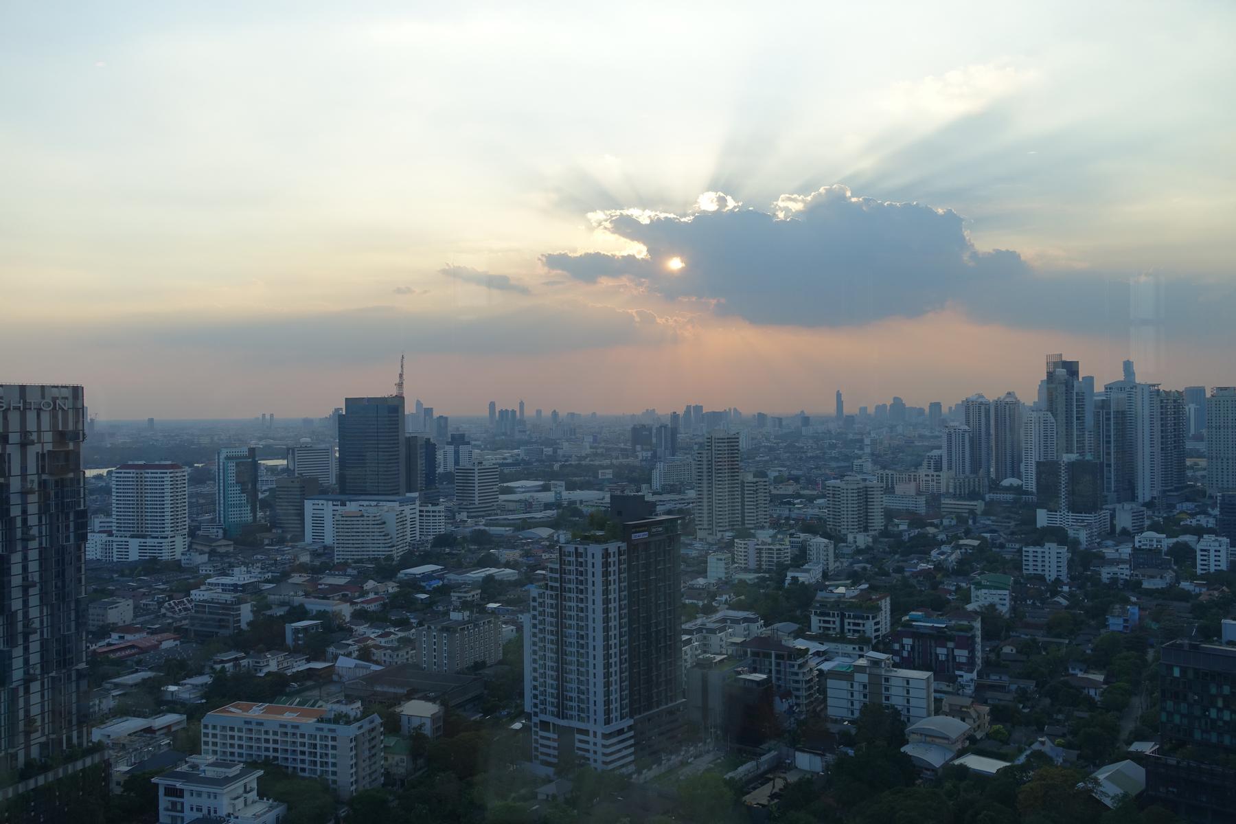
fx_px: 1133
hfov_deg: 57.2
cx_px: 618
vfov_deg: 40.0
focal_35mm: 33
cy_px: 412
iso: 125
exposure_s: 1/200
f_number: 4
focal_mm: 11.93
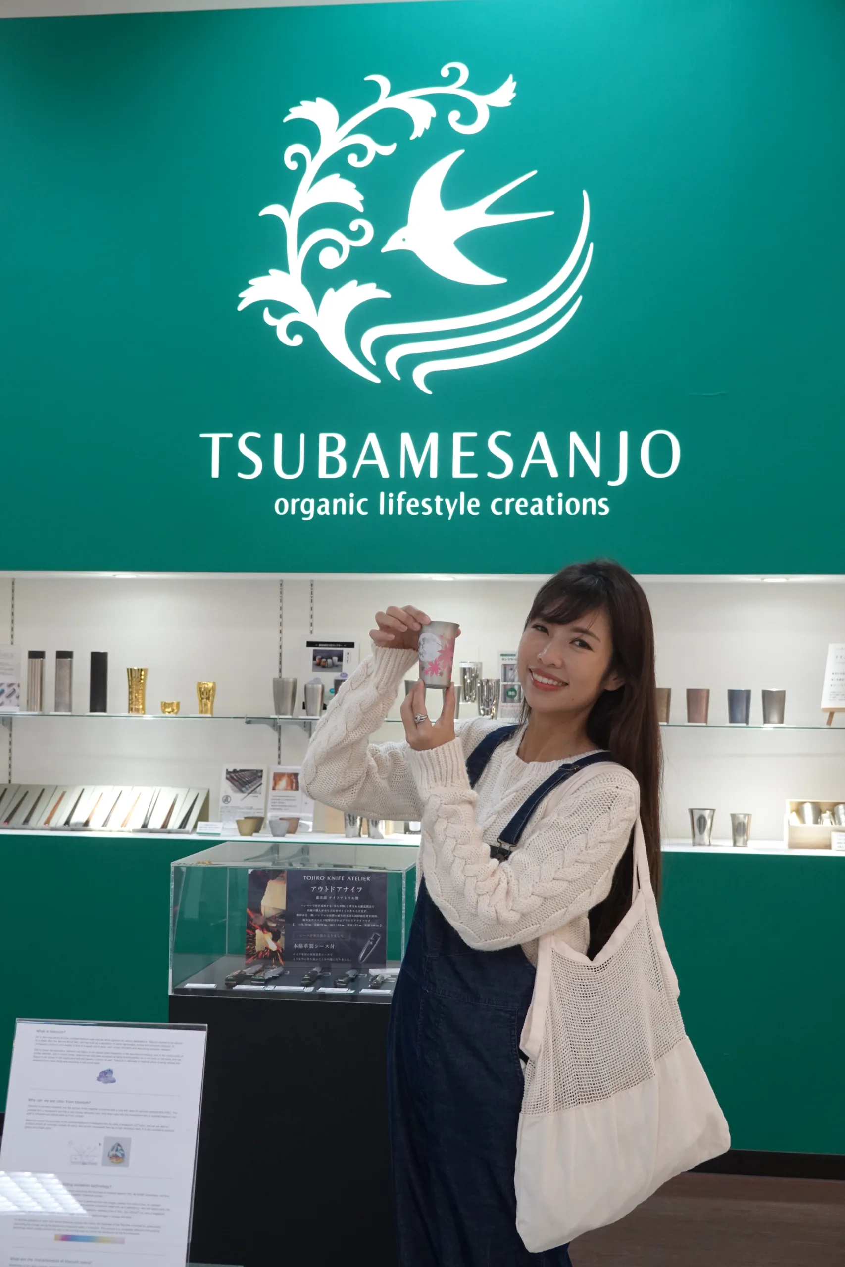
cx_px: 422
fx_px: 1866
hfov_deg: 25.5
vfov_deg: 37.5
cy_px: 634
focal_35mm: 53
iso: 1000
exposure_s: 1/100
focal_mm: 19.43
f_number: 4
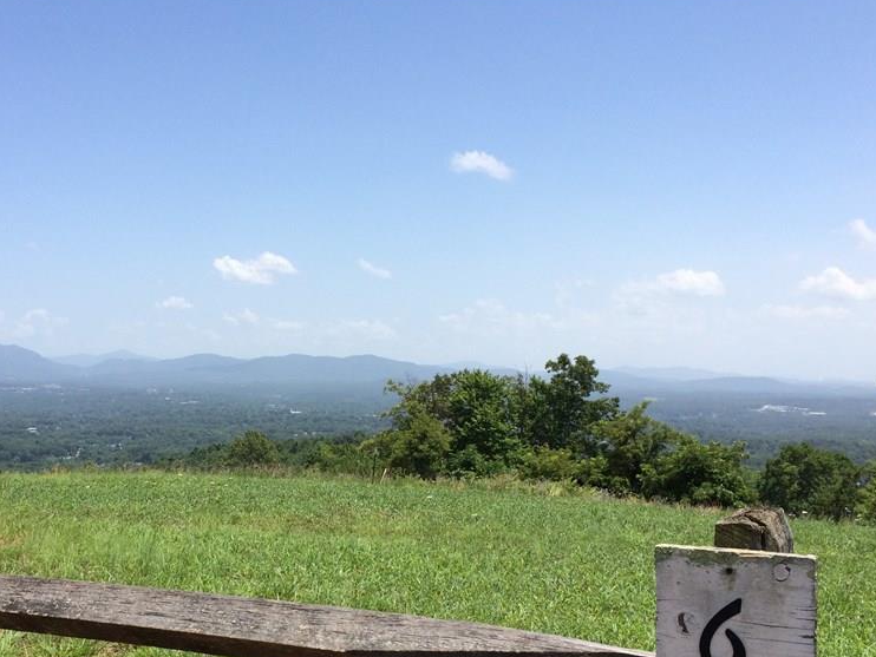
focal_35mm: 40
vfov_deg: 35.6
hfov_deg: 46.5
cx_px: 354
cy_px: 440
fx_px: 1013
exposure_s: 1/2160
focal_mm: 4.15
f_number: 2.2
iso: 32
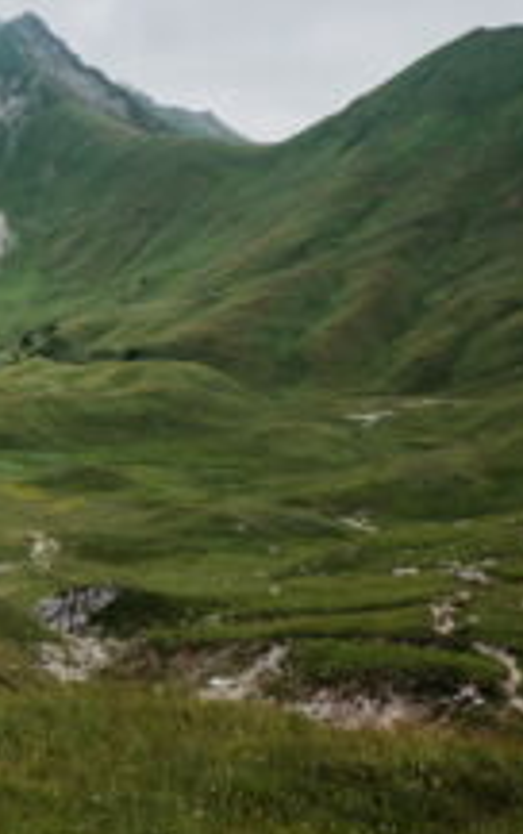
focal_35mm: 54
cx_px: -346
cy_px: 300
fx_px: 1229
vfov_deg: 37.2
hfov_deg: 19.5
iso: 200
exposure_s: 1/420
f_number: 5.6
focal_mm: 16
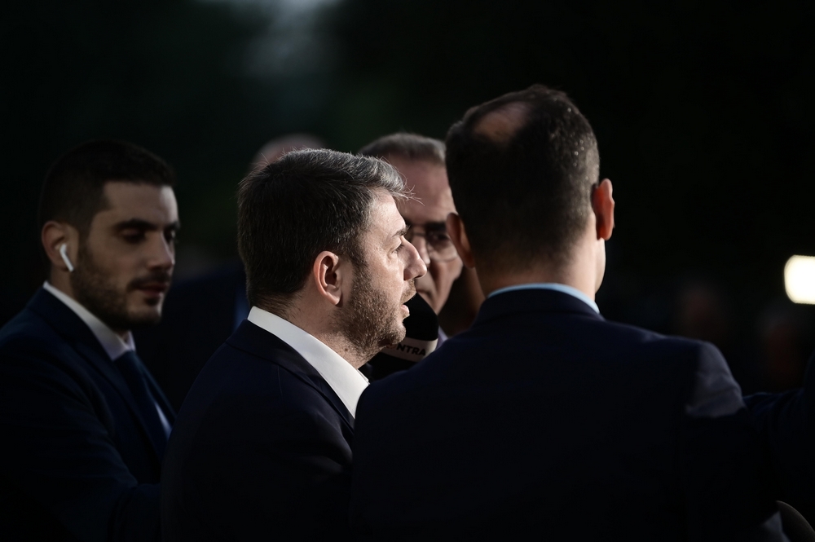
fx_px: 4524
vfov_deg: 6.9
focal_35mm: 200
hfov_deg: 10.3
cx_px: 408
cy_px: 271
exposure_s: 1/500
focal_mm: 200
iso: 800
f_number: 3.2
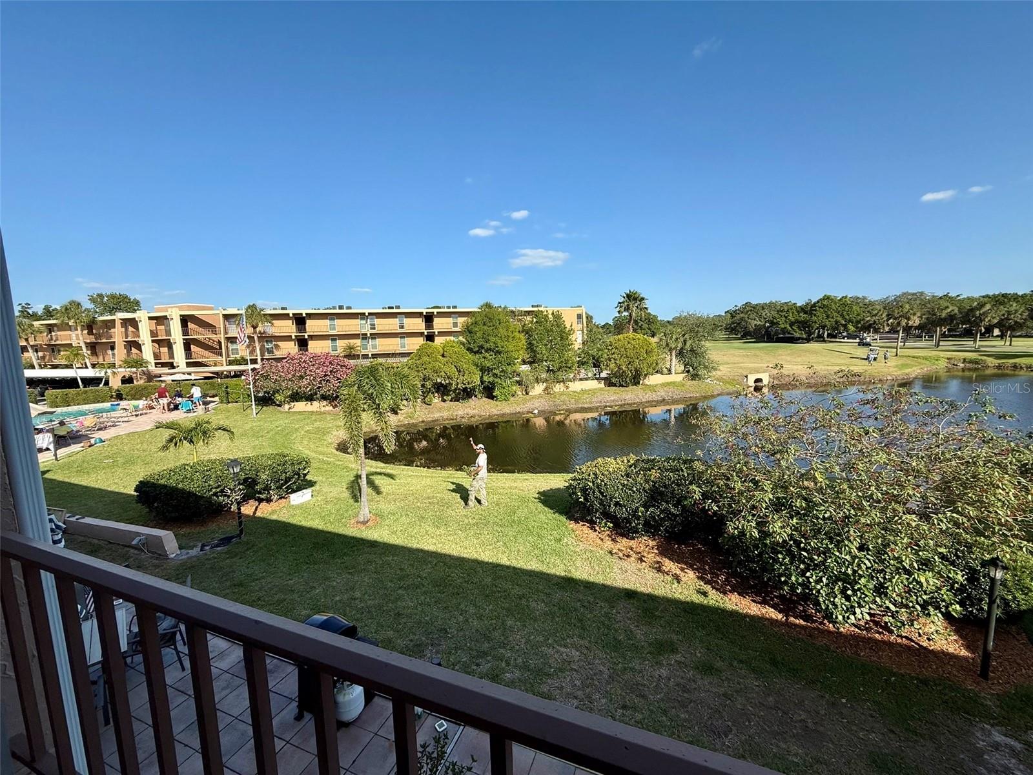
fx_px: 418
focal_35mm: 14
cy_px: 388
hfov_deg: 102.1
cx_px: 516
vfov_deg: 85.7
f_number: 2.2
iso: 50
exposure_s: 1/2024
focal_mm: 2.22
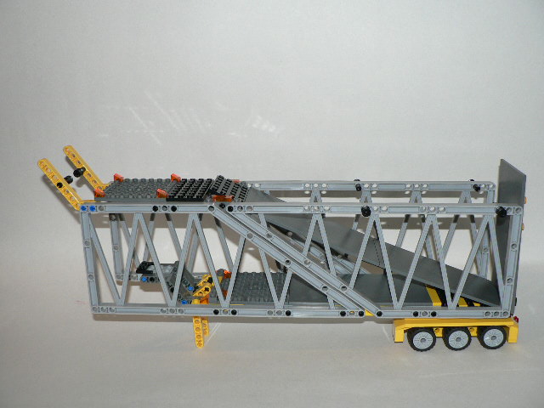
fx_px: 566
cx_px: 272
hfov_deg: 51.4
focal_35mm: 36
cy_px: 204
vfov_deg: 39.7
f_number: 2.8
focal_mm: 6
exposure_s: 1/60
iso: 100
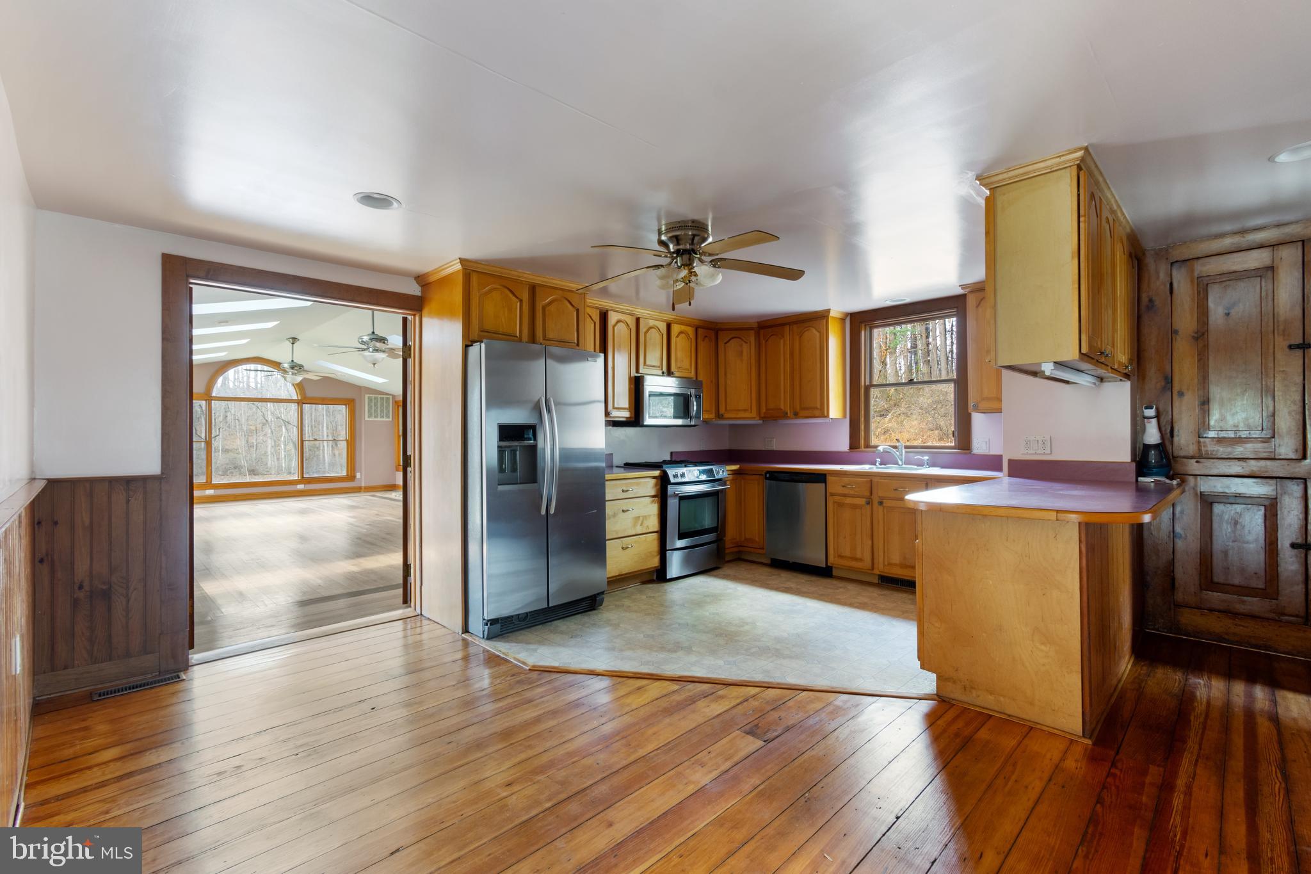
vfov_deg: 77.3
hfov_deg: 100.4
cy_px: 437
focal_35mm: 15
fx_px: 546
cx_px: 656
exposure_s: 4
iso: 500
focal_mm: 10
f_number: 9
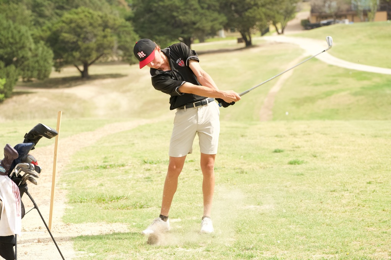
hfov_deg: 14.2
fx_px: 1574
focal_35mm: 145
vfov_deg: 9.4
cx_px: 196
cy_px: 130
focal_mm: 145
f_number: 6.3
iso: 800
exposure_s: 1/2000
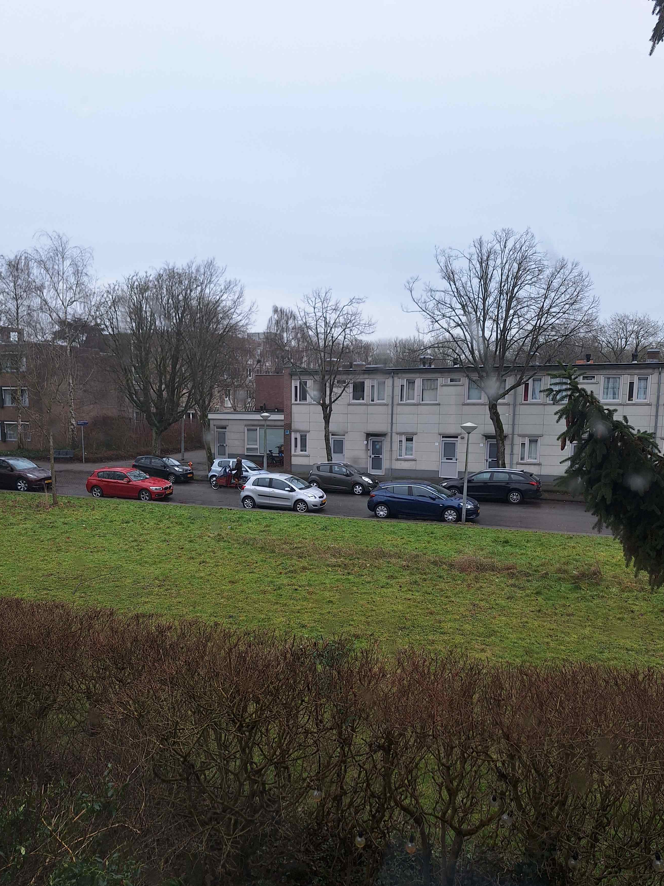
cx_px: 278
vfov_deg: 65.1
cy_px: 496
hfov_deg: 51.1
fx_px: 691
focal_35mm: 27
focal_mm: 5.54
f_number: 1.8
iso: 40
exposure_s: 1/263
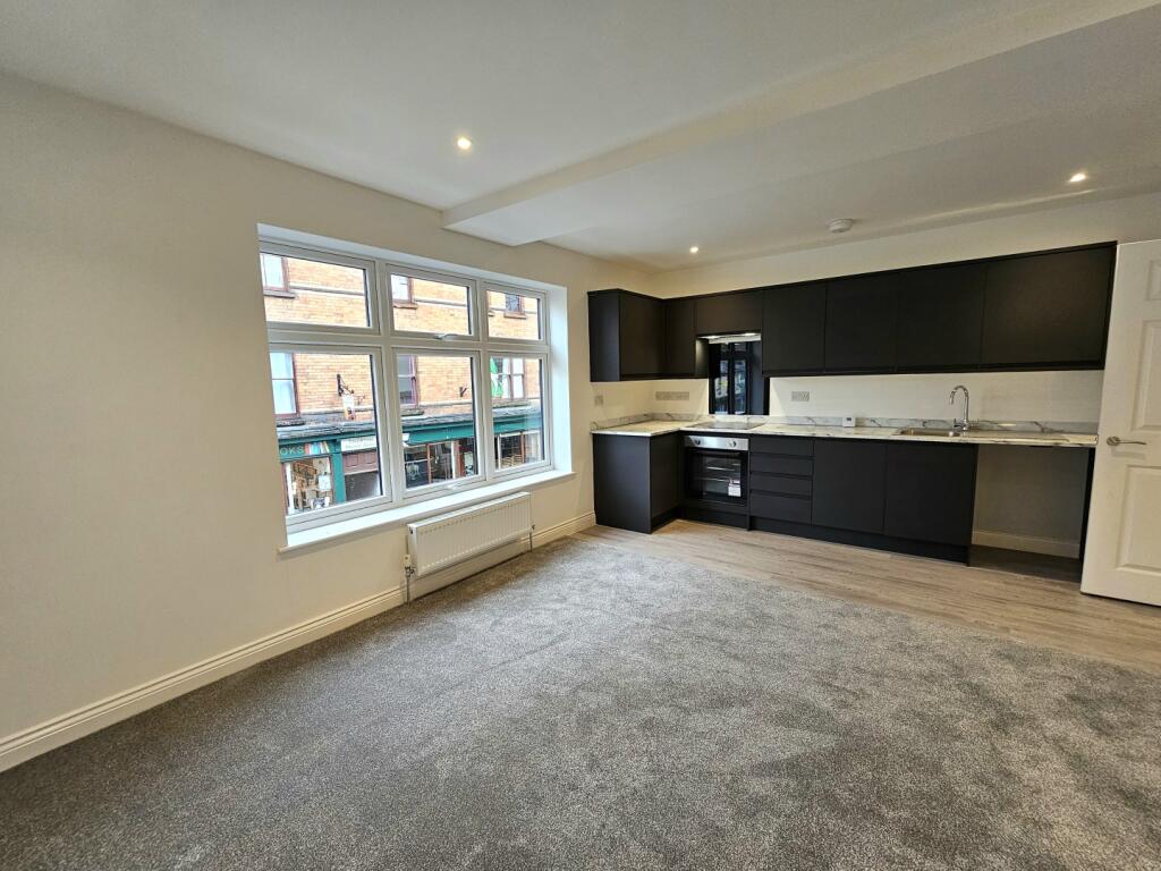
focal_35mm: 13
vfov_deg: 89.9
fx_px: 436
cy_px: 436
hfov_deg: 106.2
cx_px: 580
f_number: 2.2
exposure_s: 1/50
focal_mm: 2.2
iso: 100
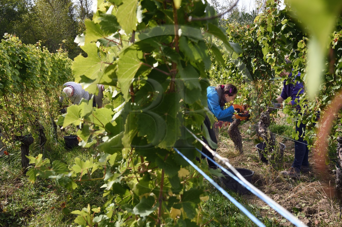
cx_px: 171
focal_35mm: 38
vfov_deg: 35.0
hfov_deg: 50.7
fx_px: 361
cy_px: 114
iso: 800
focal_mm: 38
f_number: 16
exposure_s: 1/200
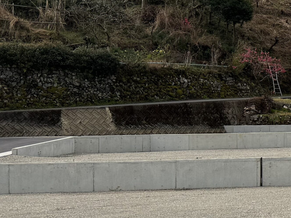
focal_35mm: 93
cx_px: 517
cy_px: 107
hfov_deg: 17.4
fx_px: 781
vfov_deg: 15.9
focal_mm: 6.76
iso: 80
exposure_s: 1/5714
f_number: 1.78
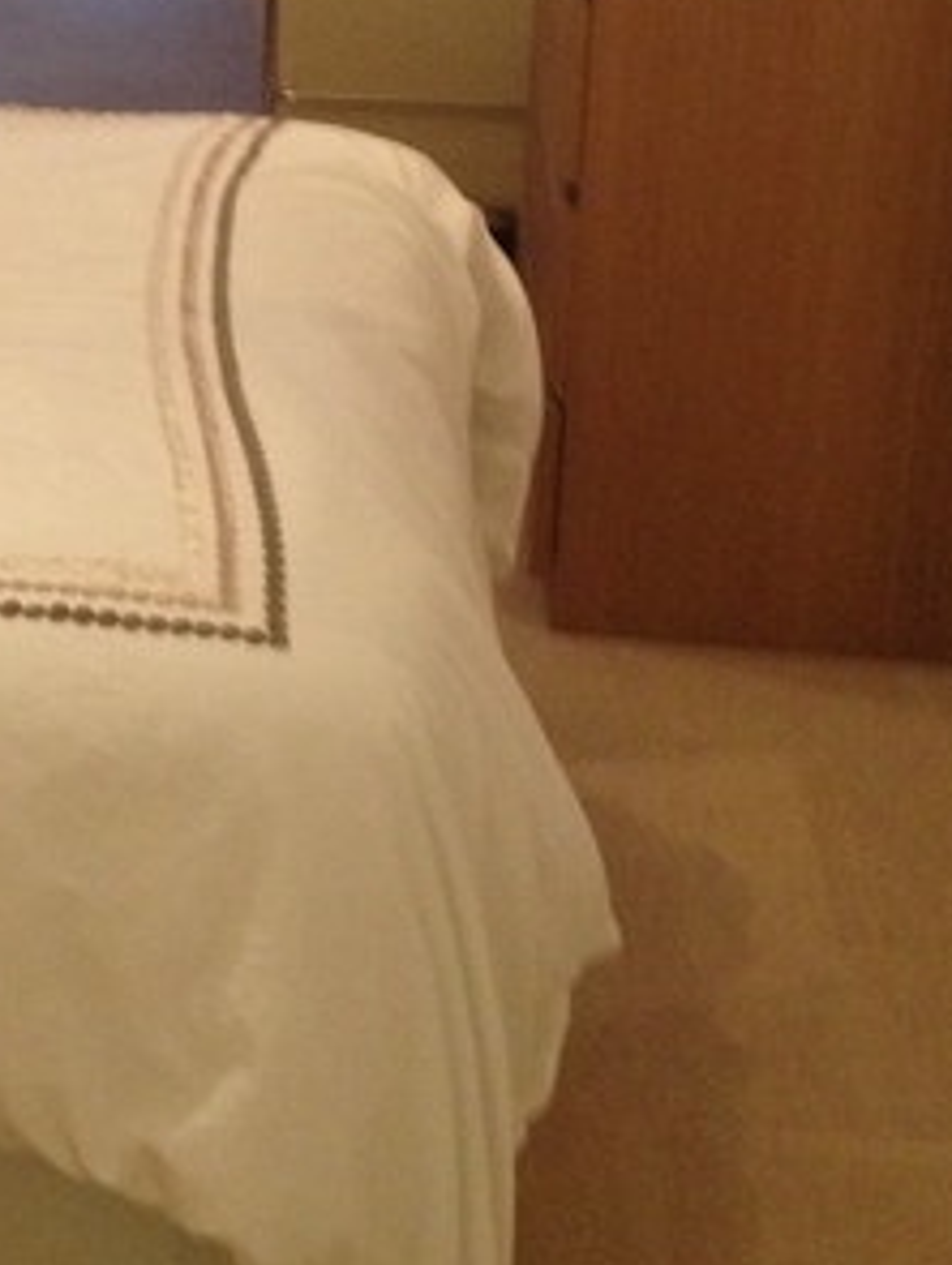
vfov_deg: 21.0
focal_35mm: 91
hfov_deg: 15.8
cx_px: -116
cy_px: 73
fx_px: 3330
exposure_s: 1/20
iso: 250
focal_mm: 4.28
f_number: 2.4
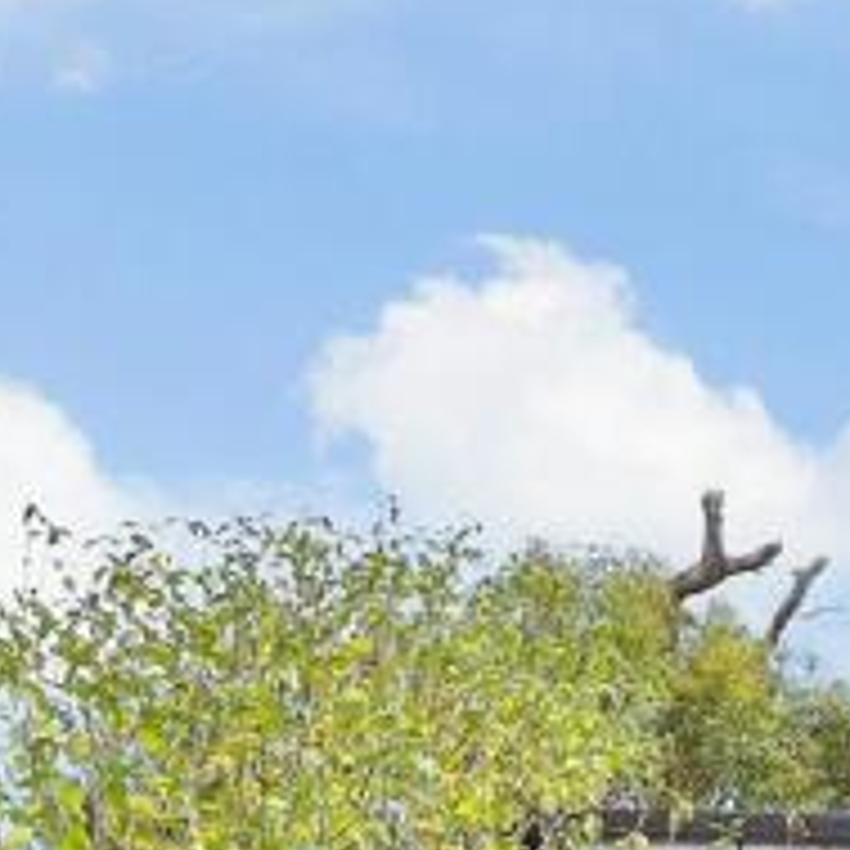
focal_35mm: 69
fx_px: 1917
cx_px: 908
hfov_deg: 23.6
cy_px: 1369
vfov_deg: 20.4
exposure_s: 1/125
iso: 160
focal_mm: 10
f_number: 8
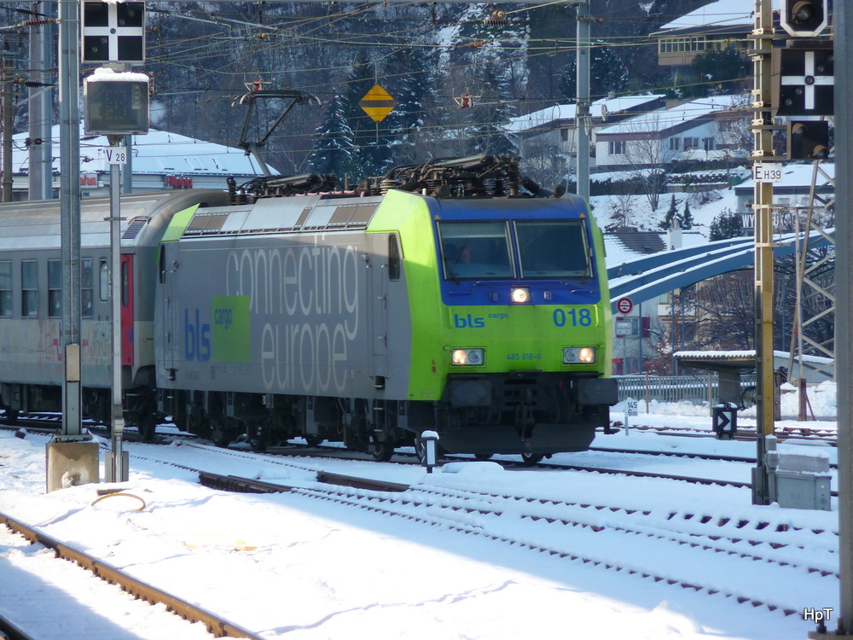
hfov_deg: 7.1
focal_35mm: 280
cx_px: 426
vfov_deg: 5.3
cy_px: 320
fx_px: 6900
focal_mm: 47
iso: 100
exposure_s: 1/160
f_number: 4.9
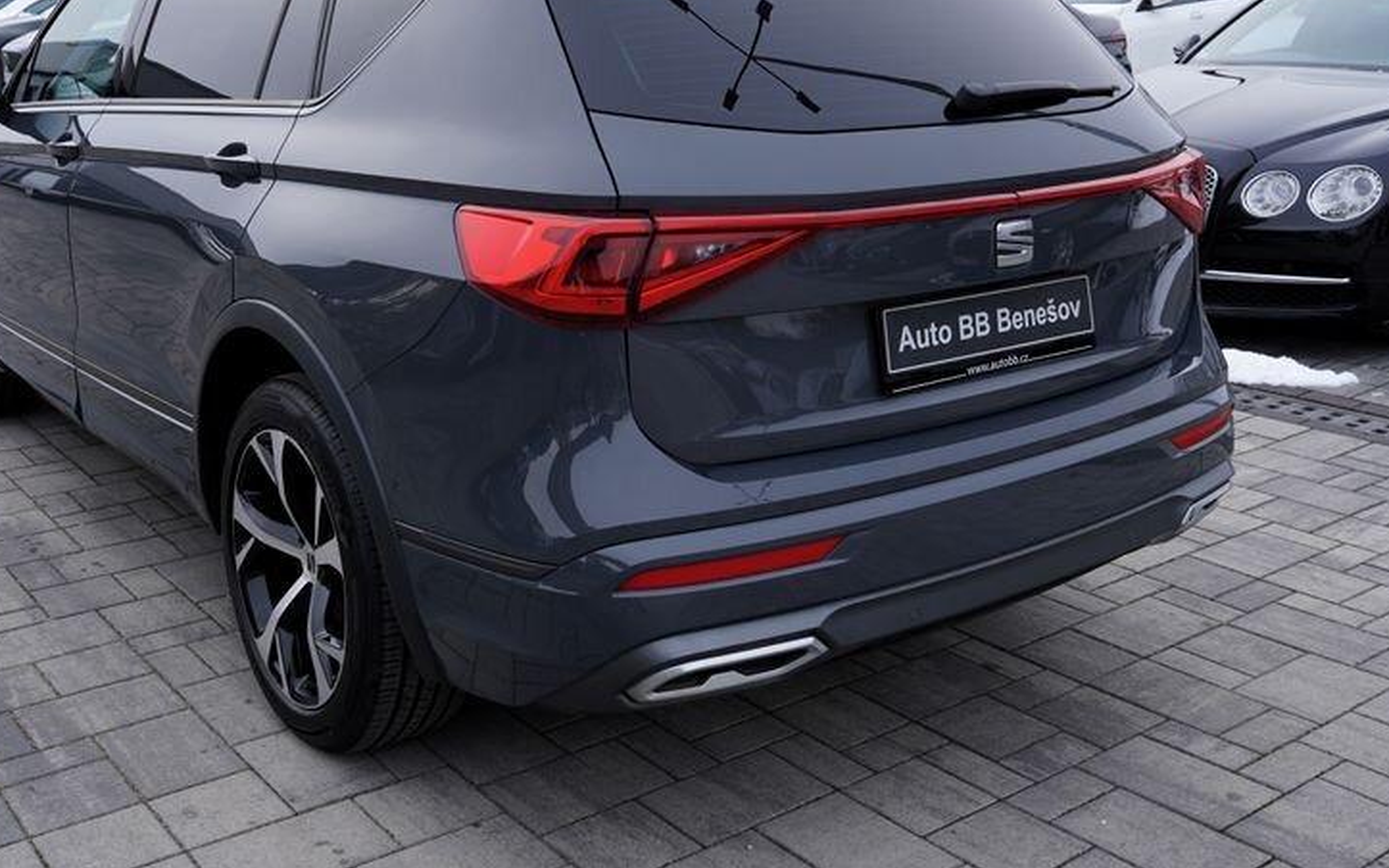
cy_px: 239
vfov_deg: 32.3
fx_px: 1476
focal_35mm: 39
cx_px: 619
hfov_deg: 50.3
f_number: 5.6
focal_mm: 27
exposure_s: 1/100
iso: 100
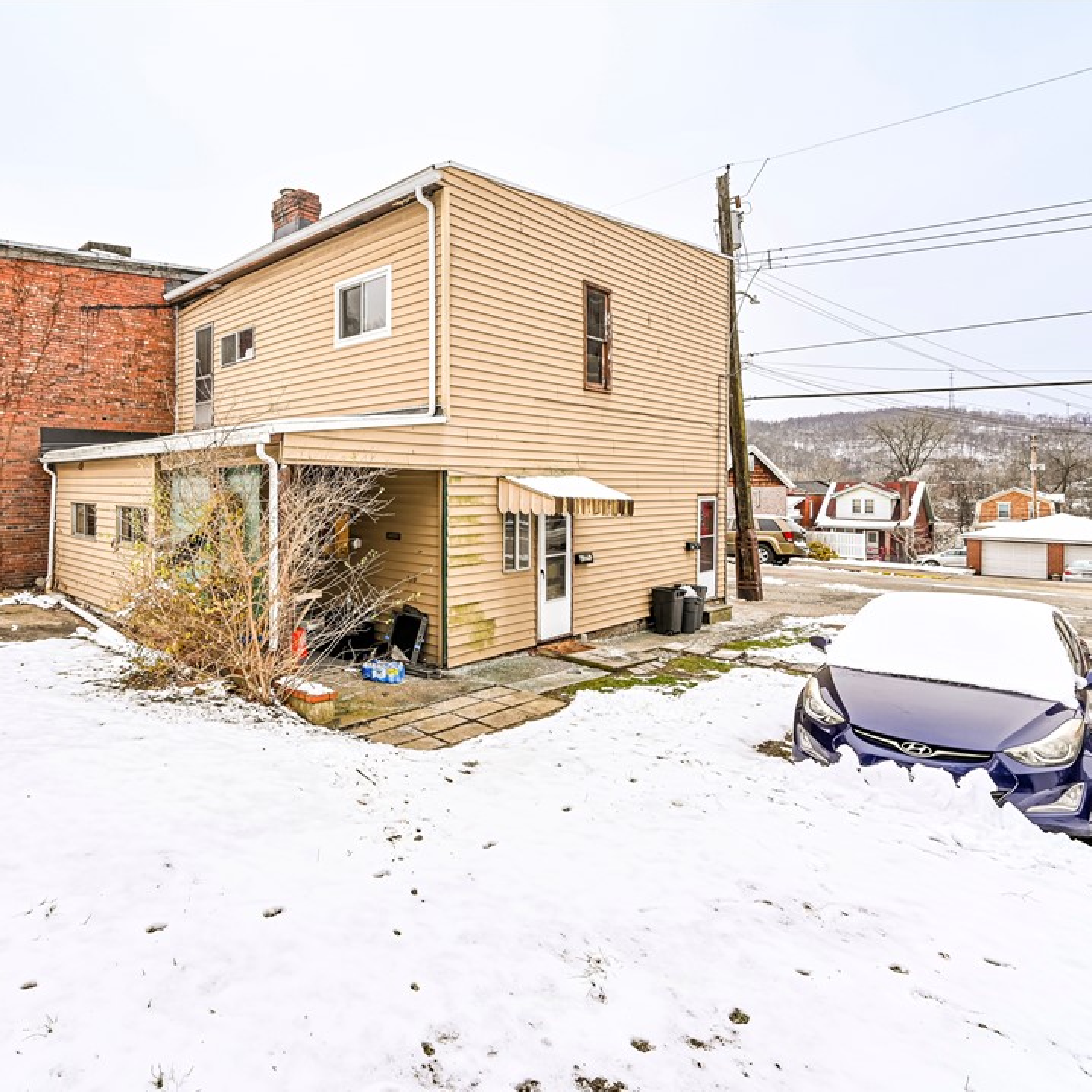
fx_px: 642
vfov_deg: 80.7
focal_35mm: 18
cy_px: 547
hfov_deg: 78.1
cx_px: 364
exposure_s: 1/40
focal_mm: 14
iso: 100
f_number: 8
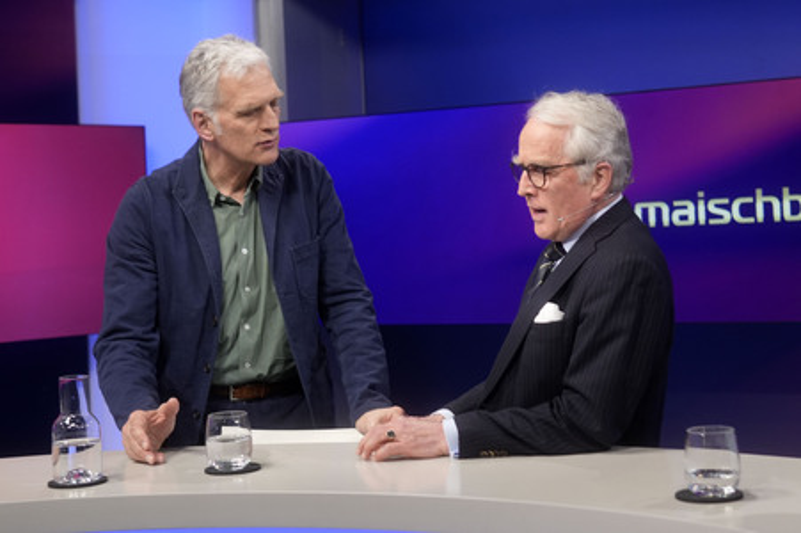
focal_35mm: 45
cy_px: 266
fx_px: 1000
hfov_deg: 43.6
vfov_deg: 29.8
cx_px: 400
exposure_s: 1/200
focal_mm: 30
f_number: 2.2
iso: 640
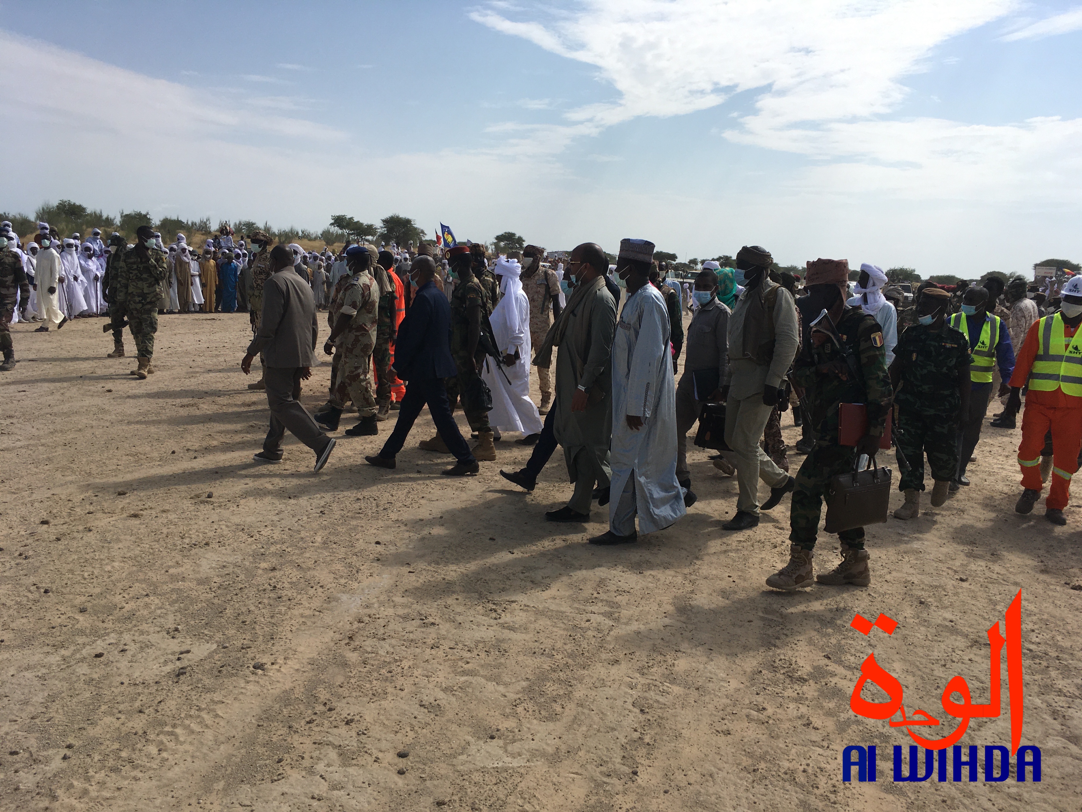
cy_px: 406
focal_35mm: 29
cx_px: 541
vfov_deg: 48.2
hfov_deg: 61.7
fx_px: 906
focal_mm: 4.15
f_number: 2.2
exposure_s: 1/3497
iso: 25
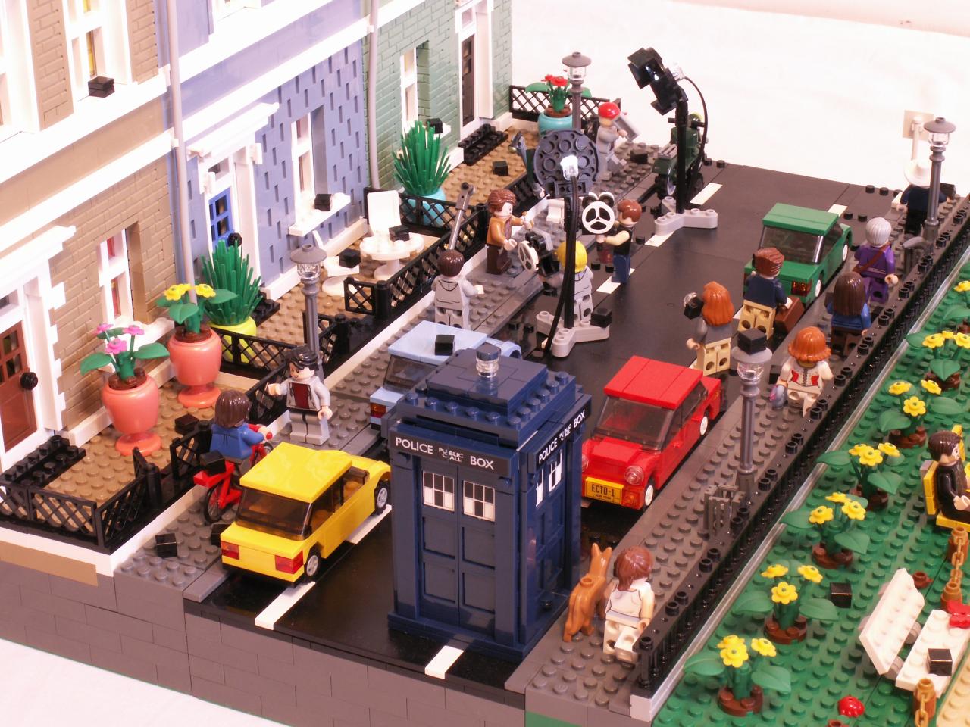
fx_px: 2018
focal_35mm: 72
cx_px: 485
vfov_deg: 20.4
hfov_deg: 27.0
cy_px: 364
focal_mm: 12.06
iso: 50
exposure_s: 2.5
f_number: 7.1
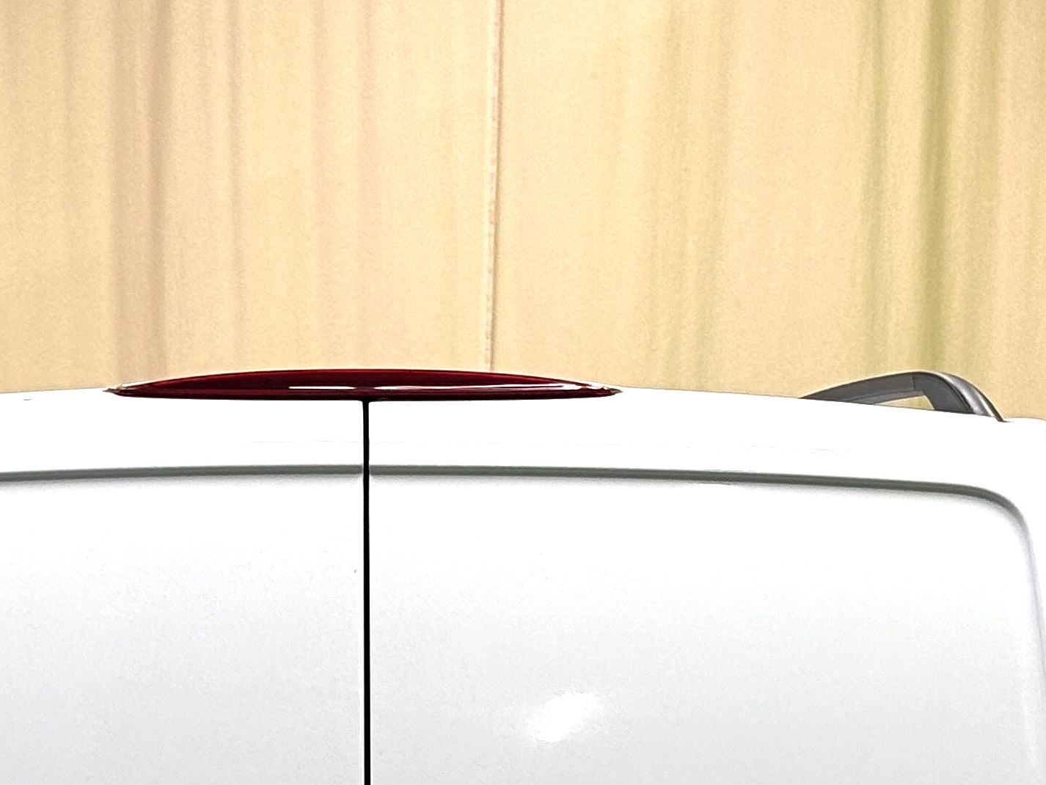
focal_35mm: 147
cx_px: 288
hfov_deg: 13.4
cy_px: 1040
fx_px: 4443
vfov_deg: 9.9
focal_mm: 5.96
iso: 50
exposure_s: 1/100
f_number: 1.6
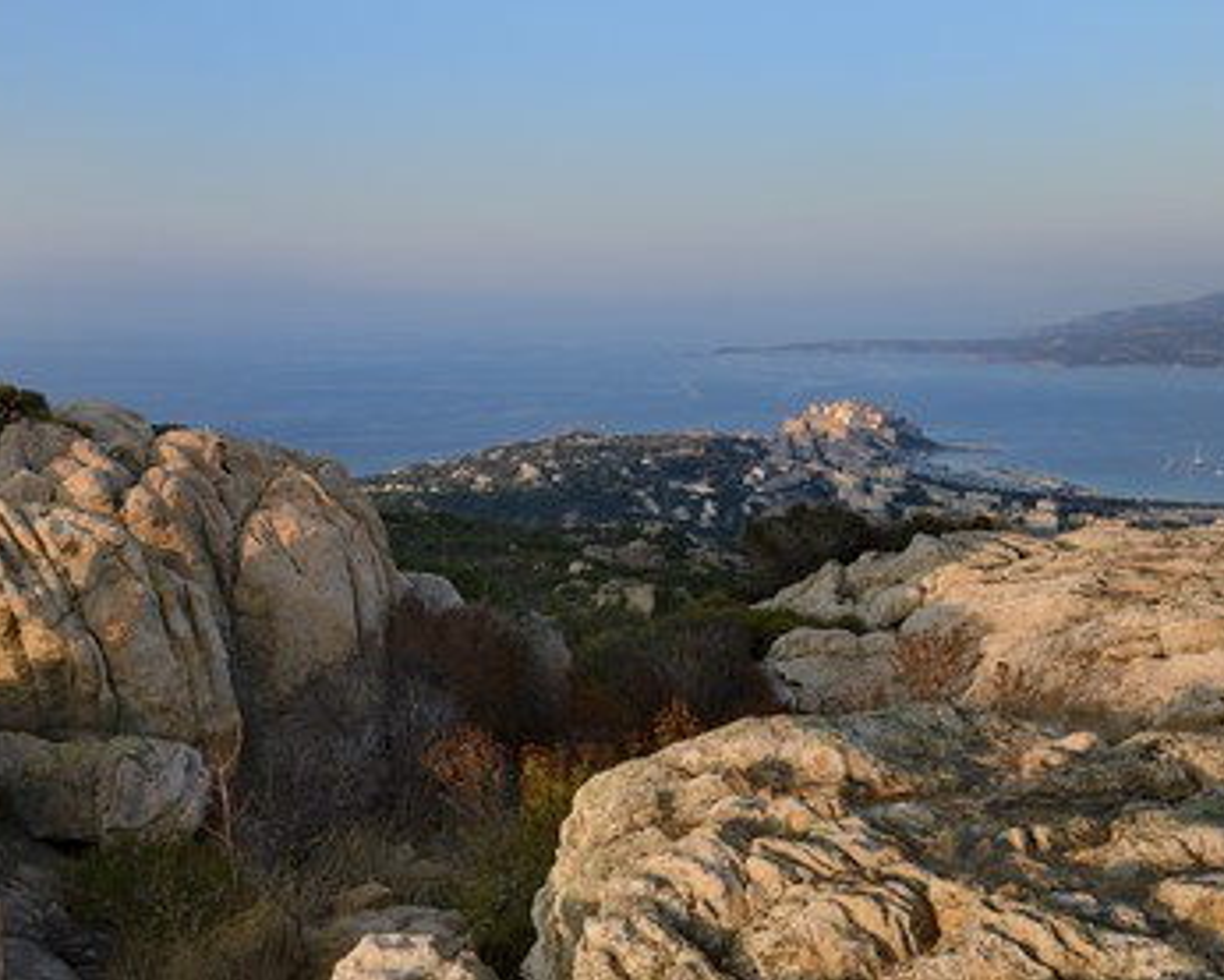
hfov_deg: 44.7
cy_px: 492
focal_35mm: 41
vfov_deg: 36.5
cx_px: 541
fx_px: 1486
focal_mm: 36
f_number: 8
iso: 200
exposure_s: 1/160
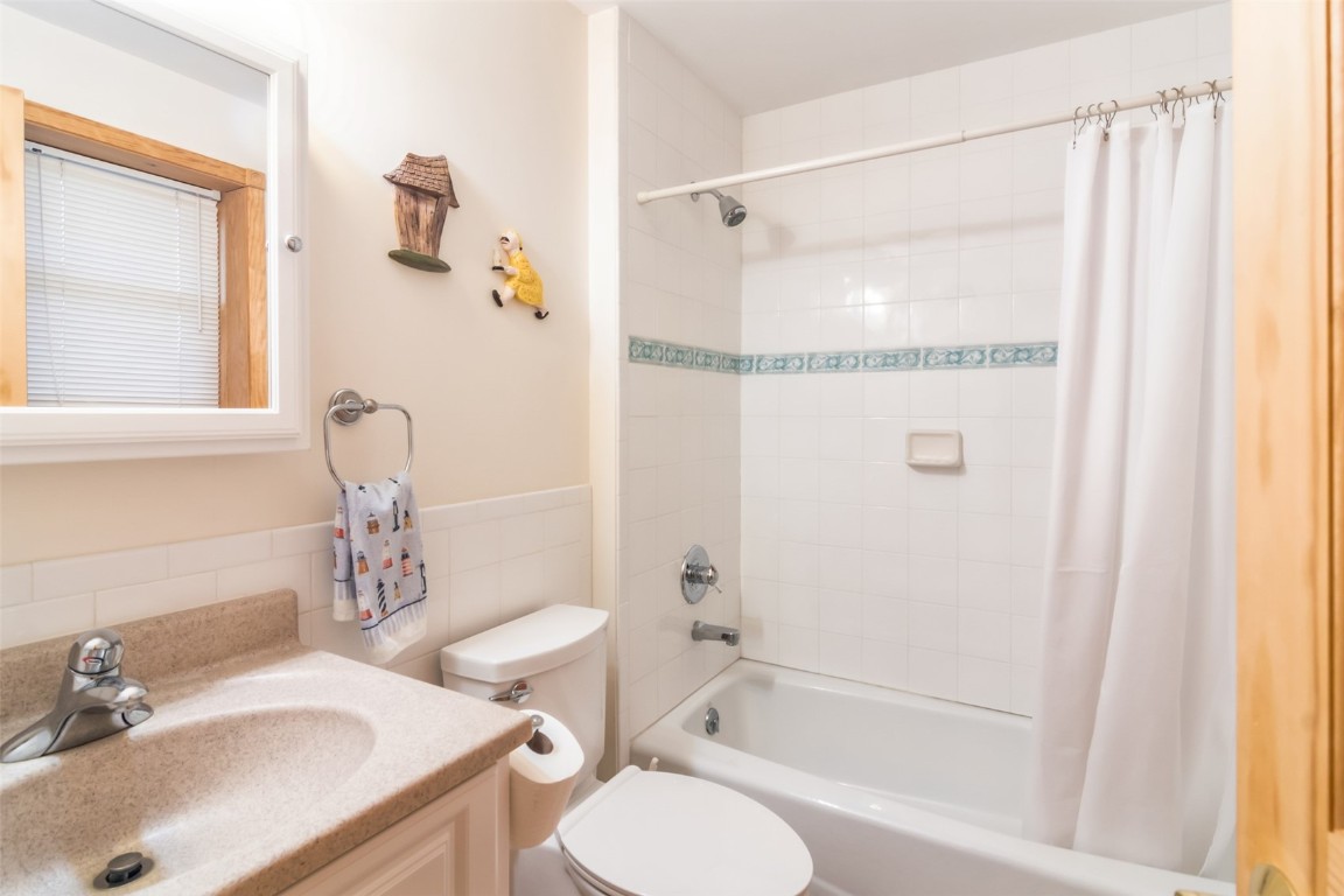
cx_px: 672
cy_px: 448
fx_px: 616
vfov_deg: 72.1
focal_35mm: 16
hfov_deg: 95.0
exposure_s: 1/6
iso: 400
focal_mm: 11
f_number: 8
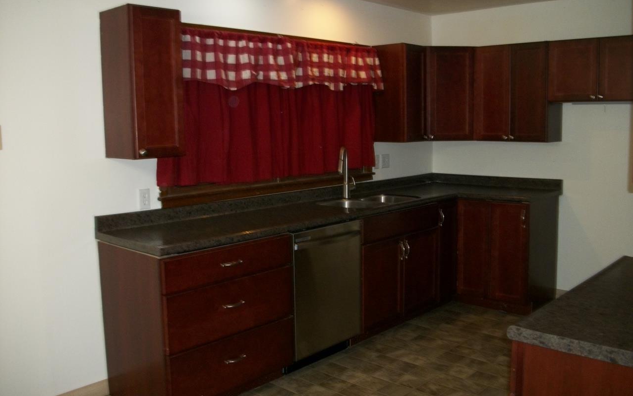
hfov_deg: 56.7
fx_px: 587
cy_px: 205
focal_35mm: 34
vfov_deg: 37.3
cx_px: 317
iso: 160
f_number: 2.9
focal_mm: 5.7
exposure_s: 1/30
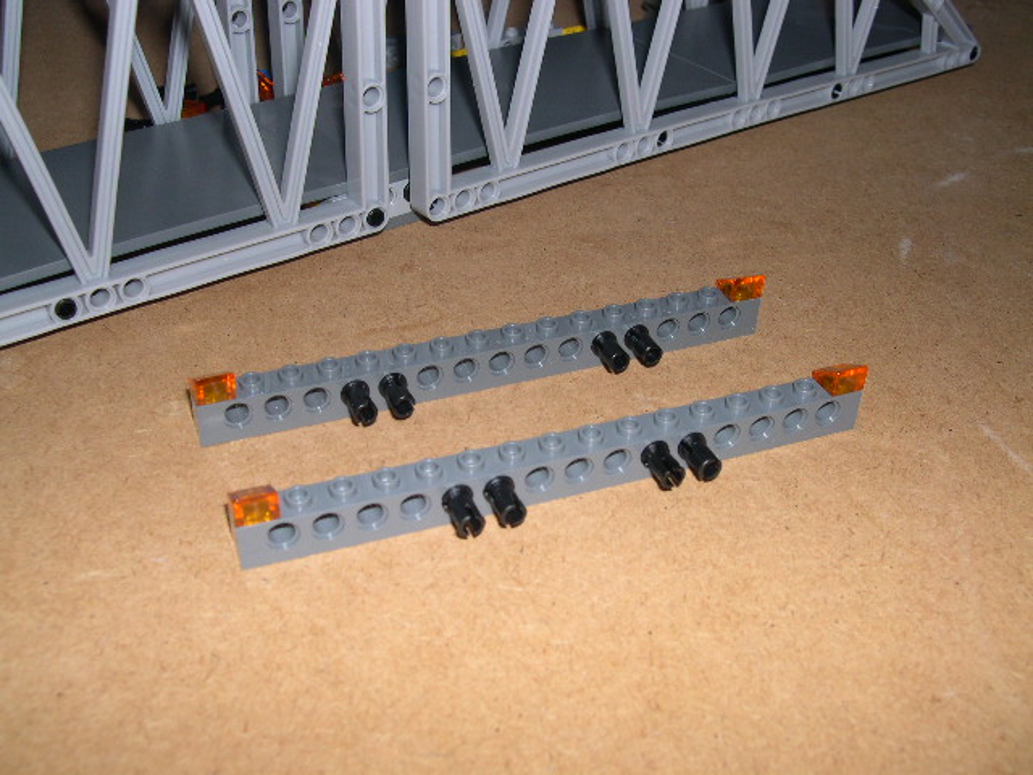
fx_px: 1134
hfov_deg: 49.0
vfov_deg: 37.7
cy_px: 388
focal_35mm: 38
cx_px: 516
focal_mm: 8
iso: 100
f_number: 7.6
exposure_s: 1/60
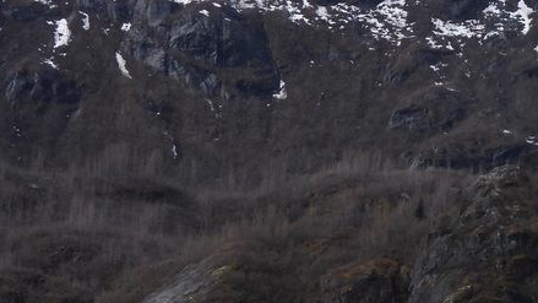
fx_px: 3852
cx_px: 713
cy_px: -98
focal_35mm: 270
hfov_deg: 7.9
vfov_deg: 4.5
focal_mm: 15.2
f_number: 4.5
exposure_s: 1/1600
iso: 100
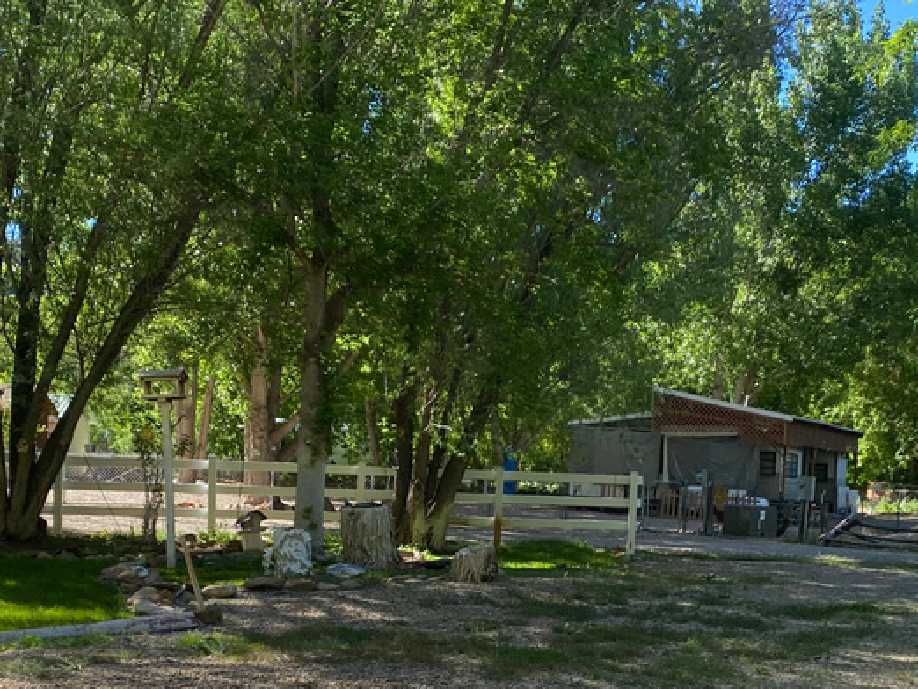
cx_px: 612
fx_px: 1353
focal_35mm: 51
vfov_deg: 28.0
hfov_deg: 37.1
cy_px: 557
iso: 32
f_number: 1.8
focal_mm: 4.25
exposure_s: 1/1147
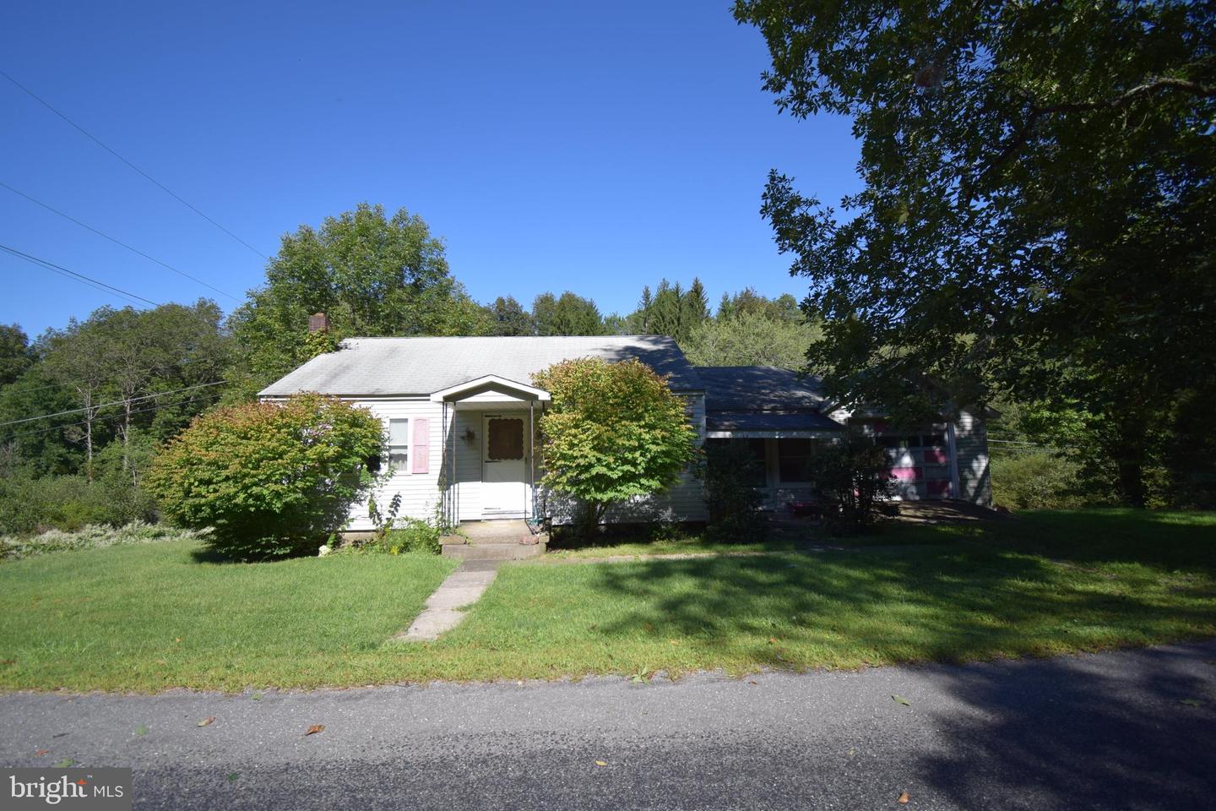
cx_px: 608
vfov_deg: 77.3
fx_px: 507
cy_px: 406
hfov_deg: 100.4
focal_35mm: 15
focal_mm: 10
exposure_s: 1/800
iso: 200
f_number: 4.5
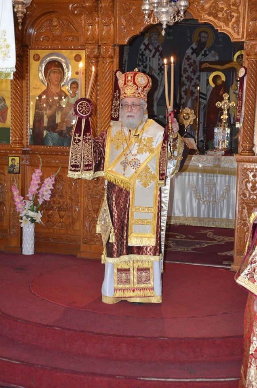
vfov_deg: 32.0
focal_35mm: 63
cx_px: 128
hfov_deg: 21.5
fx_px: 678
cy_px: 194
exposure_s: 1/60
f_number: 6.3
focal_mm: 42
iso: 2000
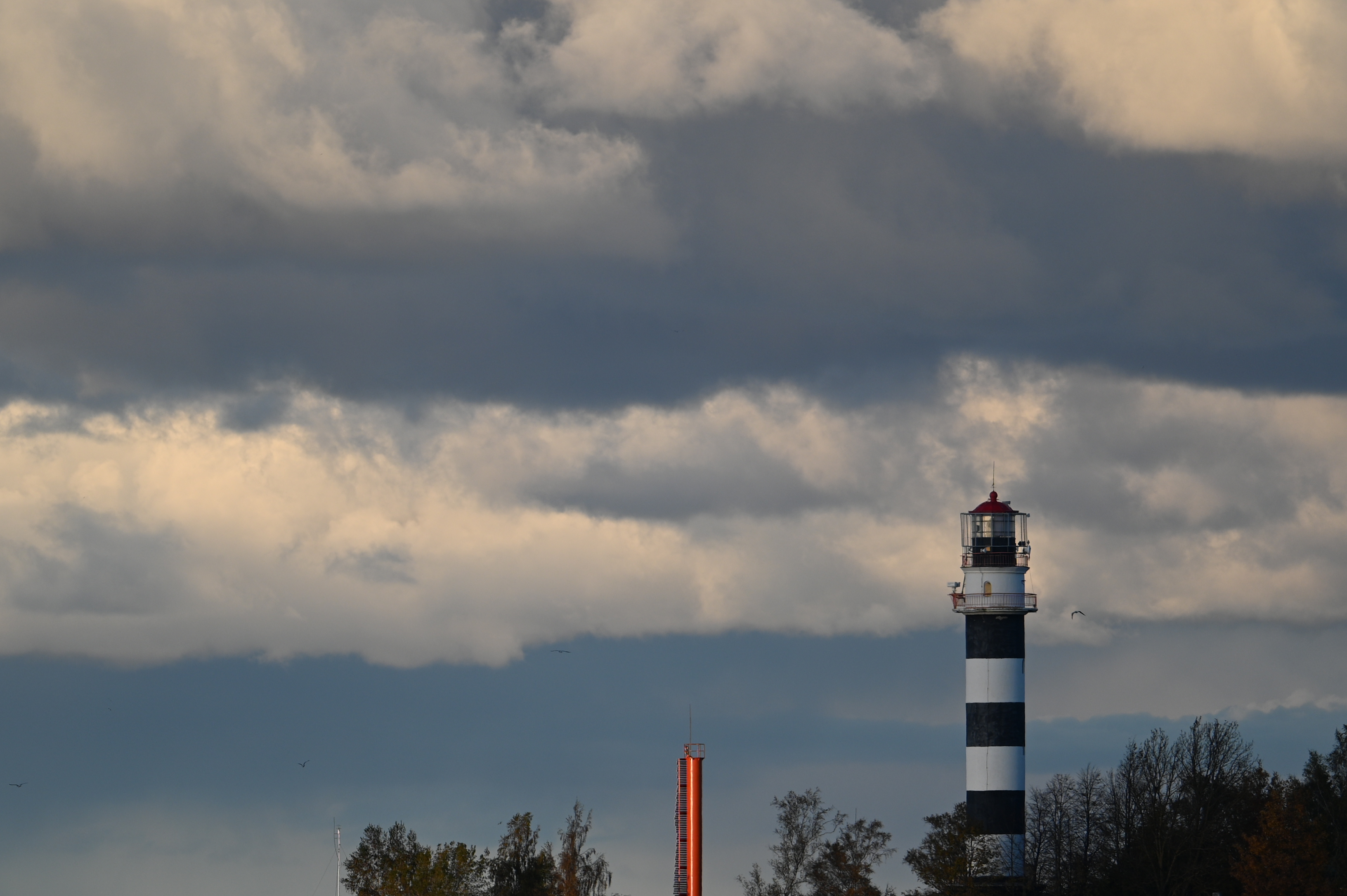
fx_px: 16939
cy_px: 535
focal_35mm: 453
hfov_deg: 4.6
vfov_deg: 3.0
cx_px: 540
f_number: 5.3
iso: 100
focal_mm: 260
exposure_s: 1/320
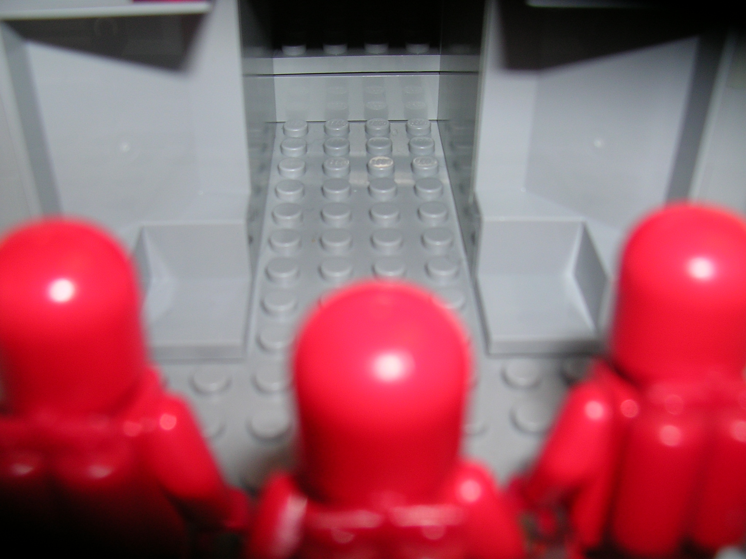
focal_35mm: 38
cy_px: 280
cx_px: 373
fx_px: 819
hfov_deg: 49.0
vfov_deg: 37.7
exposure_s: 1/60.1
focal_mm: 5.8
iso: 50
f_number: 2.8
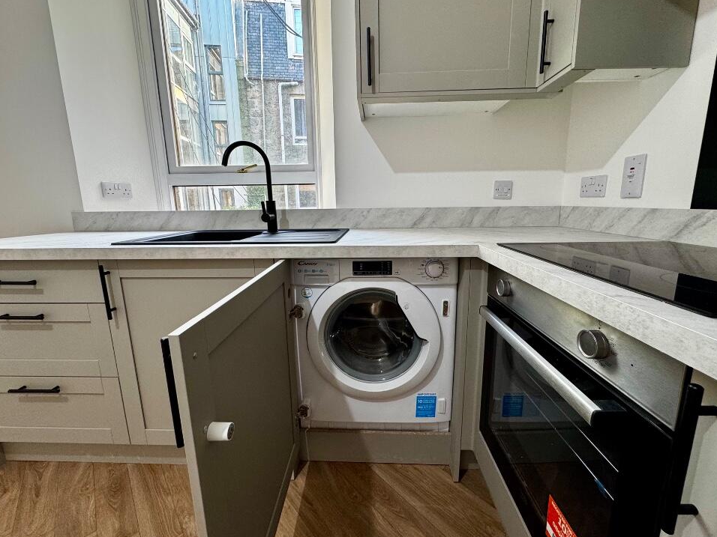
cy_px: 260
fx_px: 311
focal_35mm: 15
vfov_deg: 81.7
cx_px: 366
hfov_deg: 98.2
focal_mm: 2.22
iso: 160
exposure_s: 1/50
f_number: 2.2
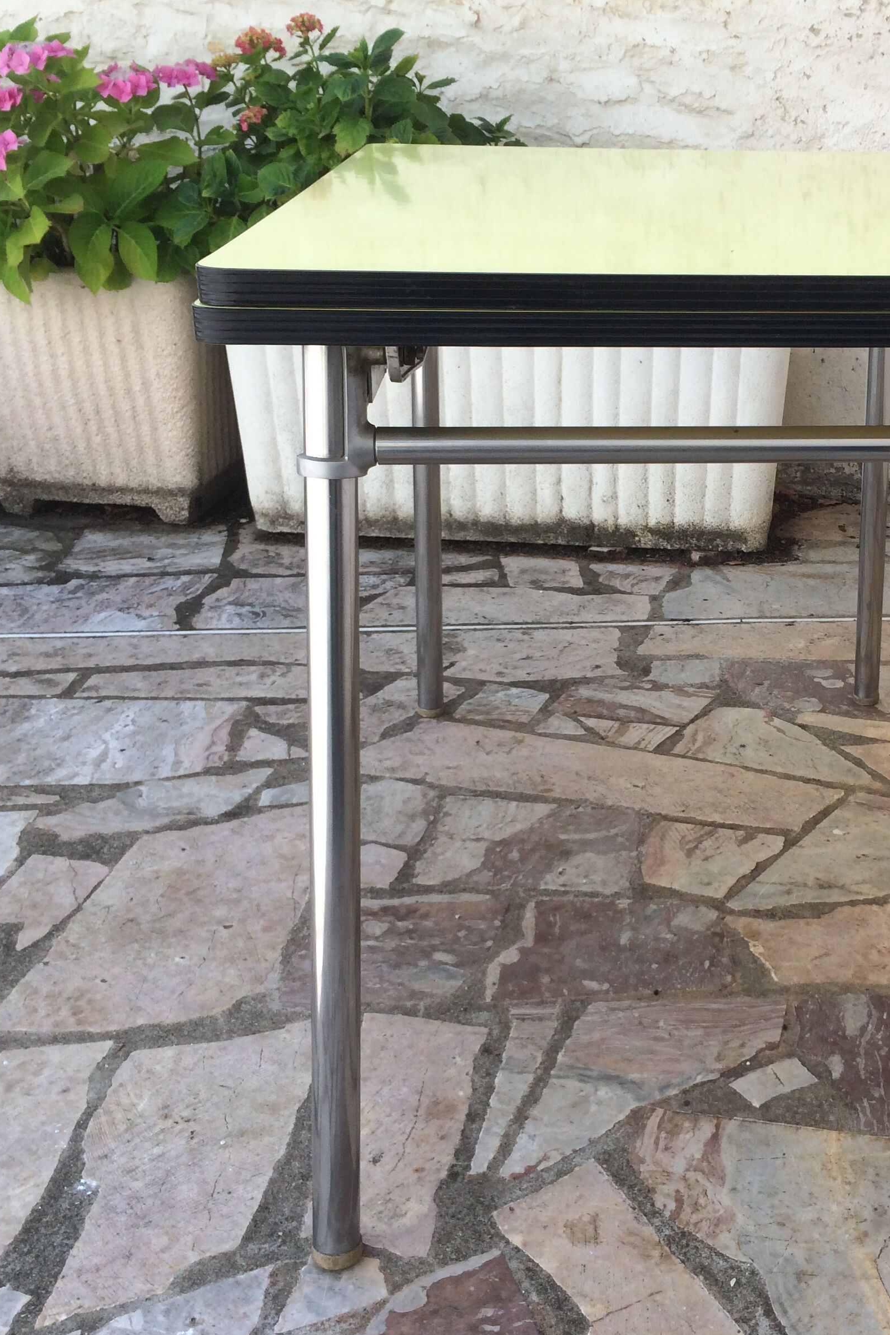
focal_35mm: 41
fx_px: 1520
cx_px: 695
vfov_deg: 47.4
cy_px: 677
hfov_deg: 31.9
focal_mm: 4.15
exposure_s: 1/595
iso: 32
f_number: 2.2
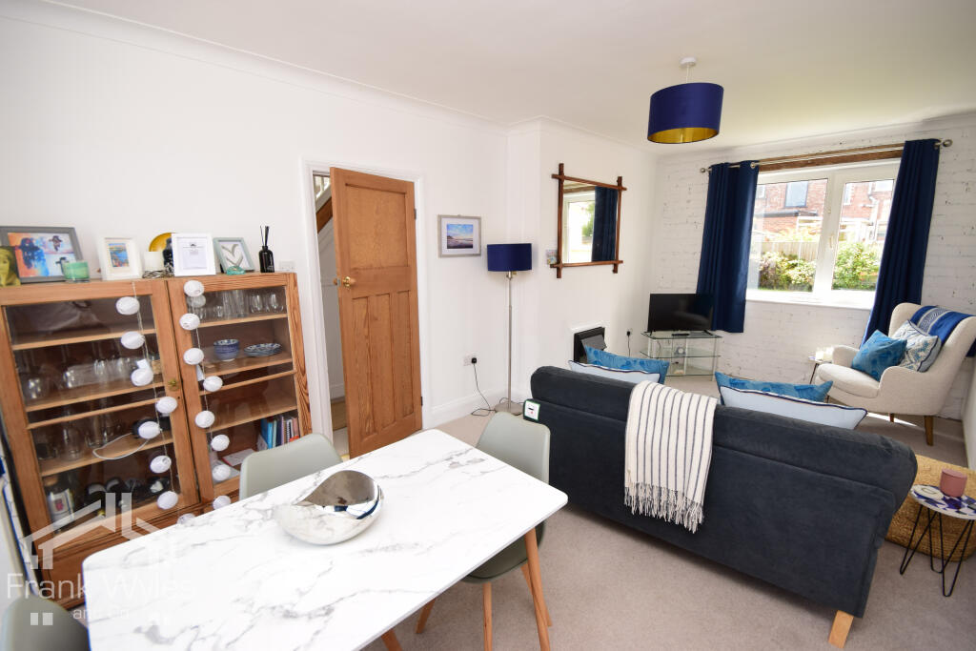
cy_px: 326
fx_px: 407
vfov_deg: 77.3
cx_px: 488
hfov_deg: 100.4
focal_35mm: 15
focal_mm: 10
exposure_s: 1/60
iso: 320
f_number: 9
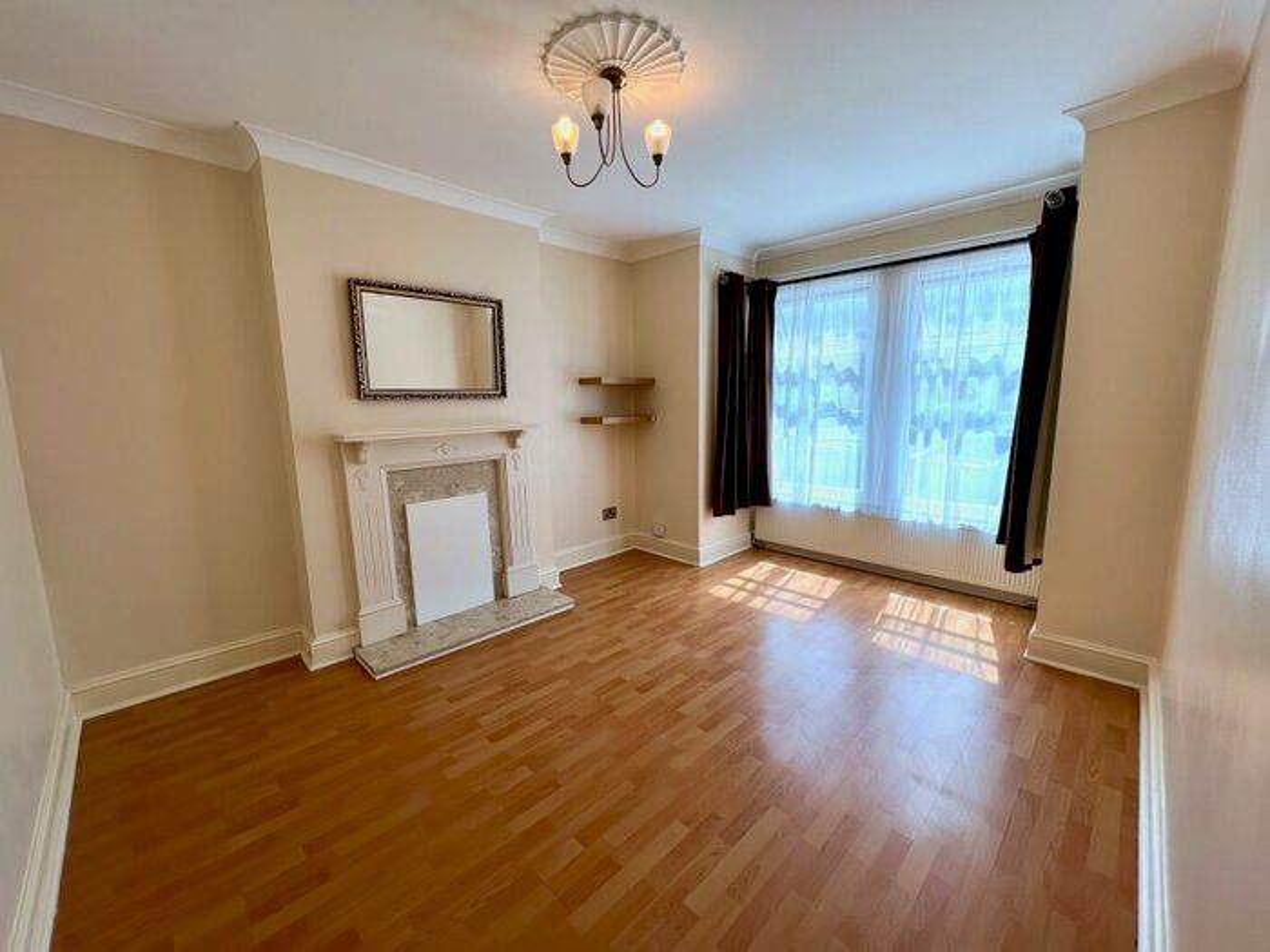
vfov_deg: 89.9
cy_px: 476
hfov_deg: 106.2
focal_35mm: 13
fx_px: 477
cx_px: 635
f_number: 1.8
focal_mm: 1.57
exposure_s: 1/234
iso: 32
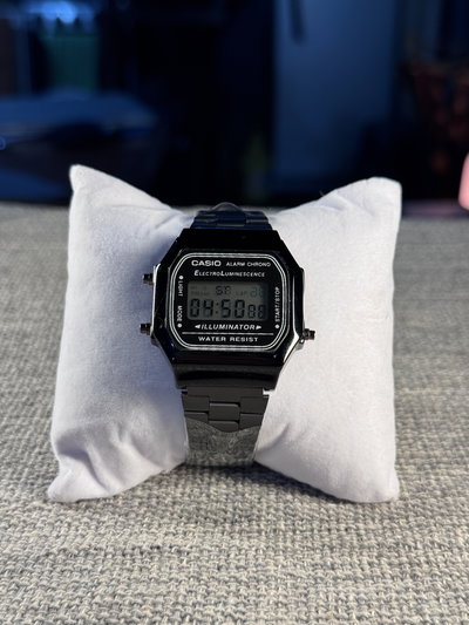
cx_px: 234
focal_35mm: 48
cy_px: 312
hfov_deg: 30.3
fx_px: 867
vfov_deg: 39.6
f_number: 1.78
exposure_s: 1/111
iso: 50
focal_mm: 6.76
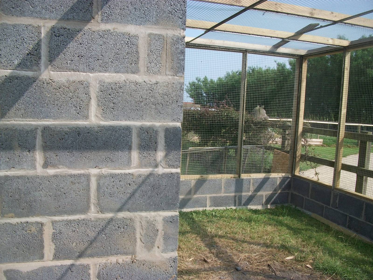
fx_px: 345
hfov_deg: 56.8
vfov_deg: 44.2
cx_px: 186
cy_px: 140
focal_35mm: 32
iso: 80
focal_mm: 5.7
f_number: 5.5
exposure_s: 1/320
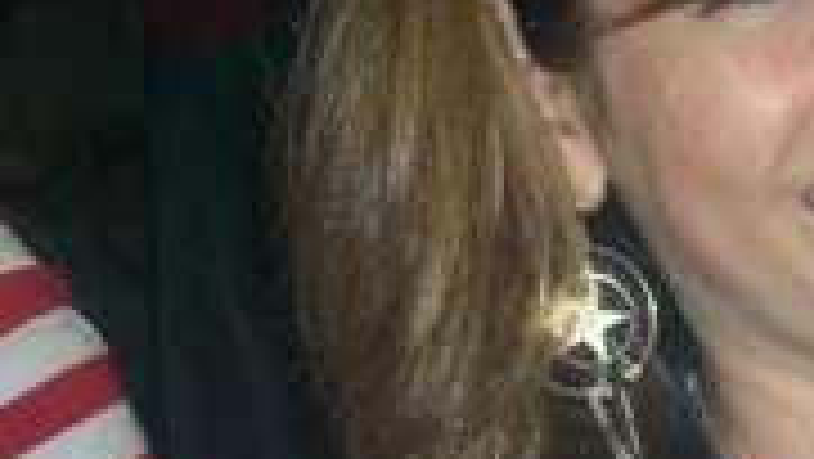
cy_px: 238
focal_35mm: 204
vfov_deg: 6.0
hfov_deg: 10.3
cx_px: 1079
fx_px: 4405
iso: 95
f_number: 3.7
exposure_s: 1/60.1
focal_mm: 8.8
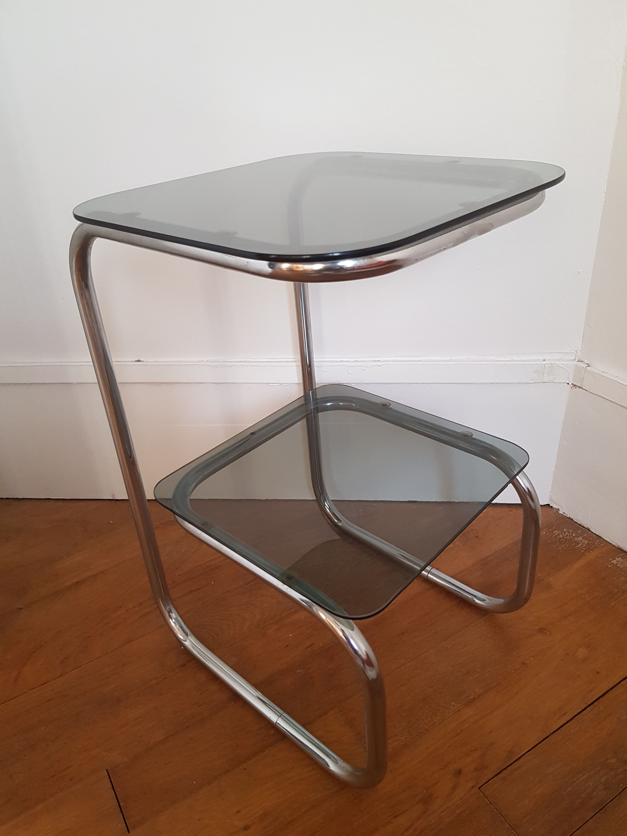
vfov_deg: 67.3
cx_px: 314
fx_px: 628
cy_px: 418
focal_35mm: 26
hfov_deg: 53.1
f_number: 1.7
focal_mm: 4.2
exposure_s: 1/50
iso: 160
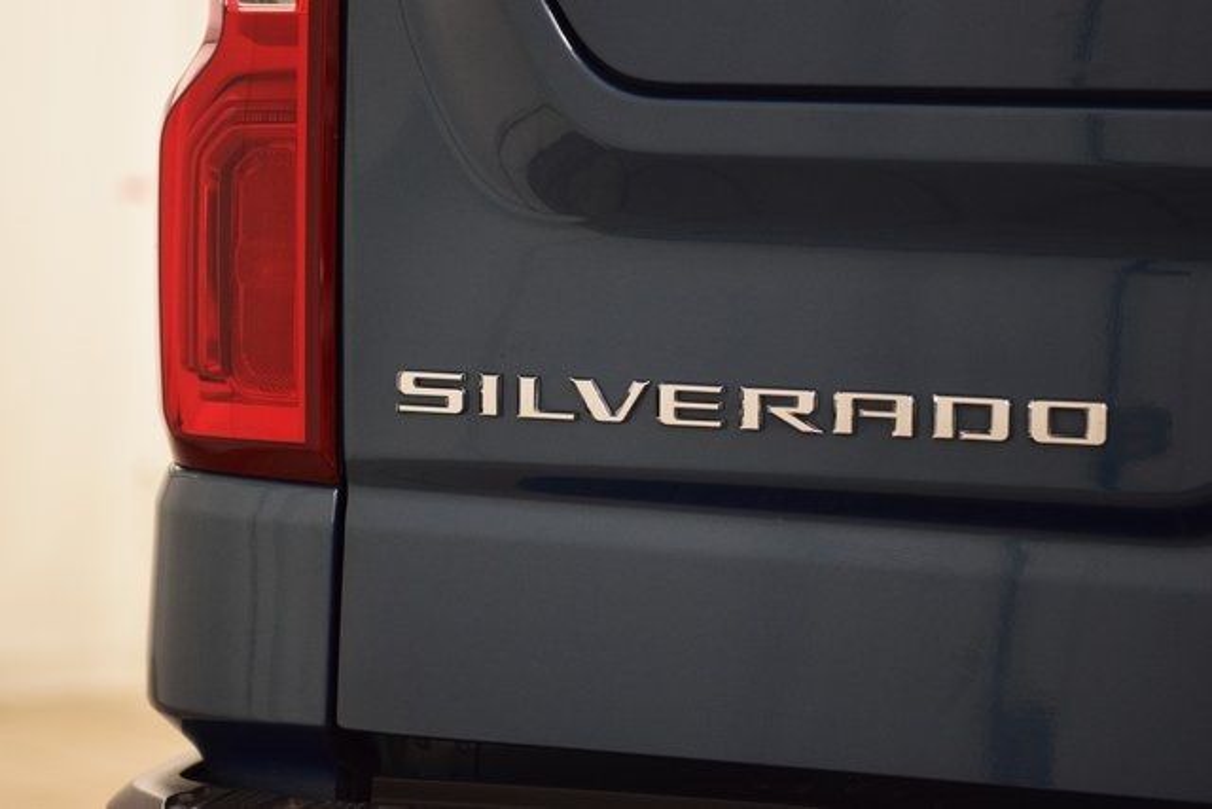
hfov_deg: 19.5
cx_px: 606
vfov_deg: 13.0
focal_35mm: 105
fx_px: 3536
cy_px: 404
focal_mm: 70
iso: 1600
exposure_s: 1/125
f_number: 3.2
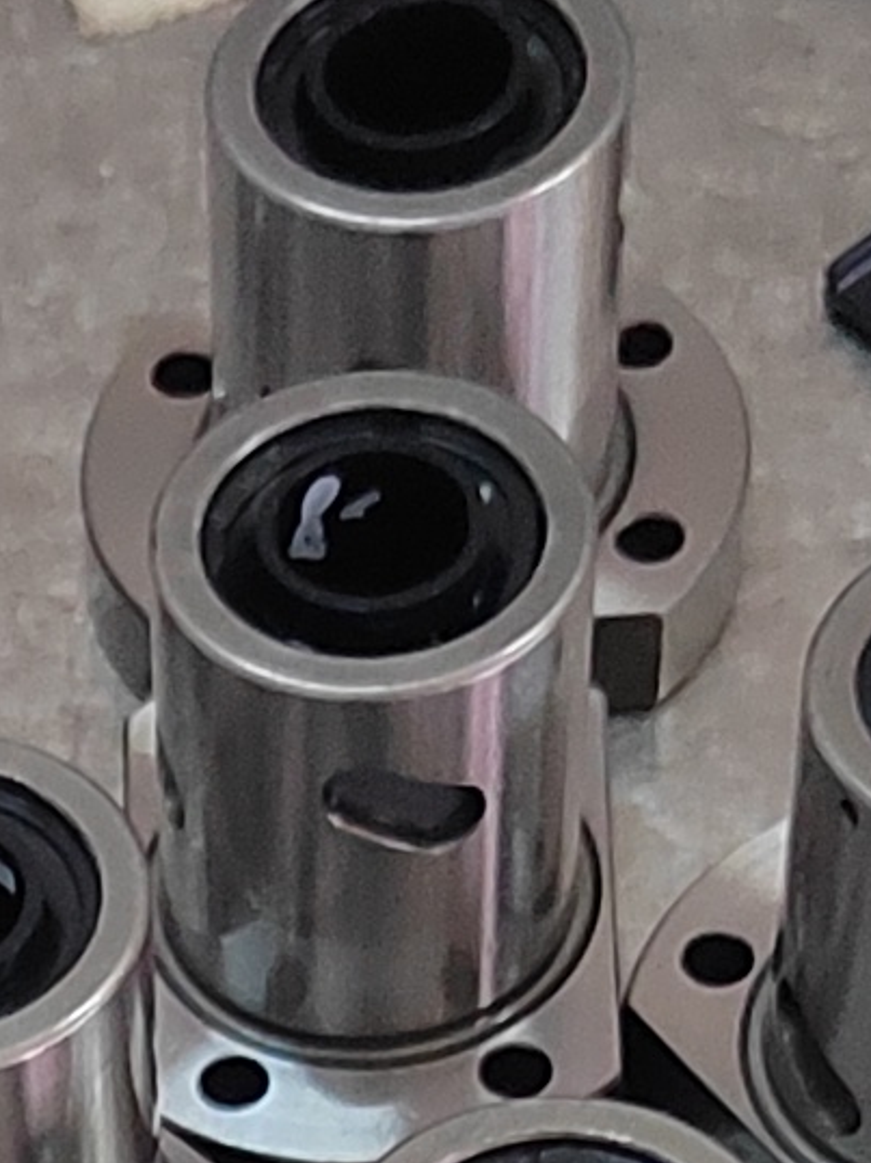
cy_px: 2339
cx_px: -454
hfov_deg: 8.7
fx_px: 5607
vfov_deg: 10.8
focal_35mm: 167
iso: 3550
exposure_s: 1/50
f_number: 1.9
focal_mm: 5.52
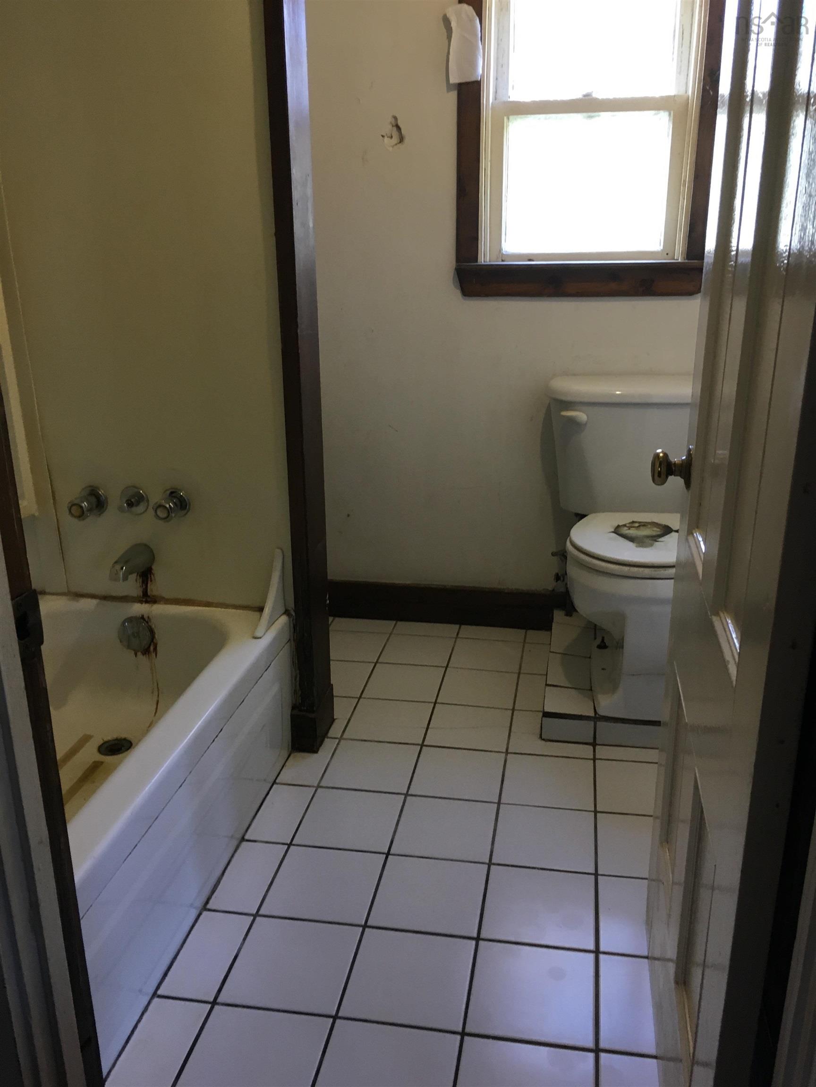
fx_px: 911
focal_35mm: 29
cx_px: 408
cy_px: 544
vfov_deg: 61.7
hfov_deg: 48.2
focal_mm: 4.15
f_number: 2.2
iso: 100
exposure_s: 1/30
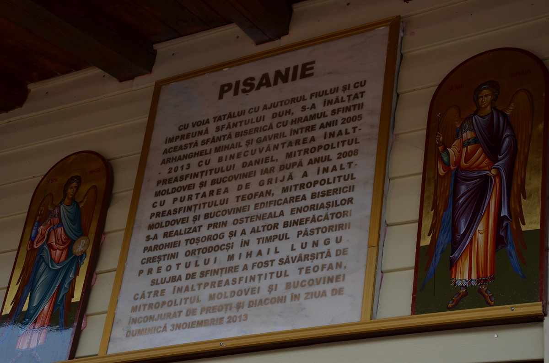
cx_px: 274
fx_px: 1187
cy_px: 182
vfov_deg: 17.4
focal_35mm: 78
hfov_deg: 26.0
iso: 320
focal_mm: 52
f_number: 7.1
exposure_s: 1/200
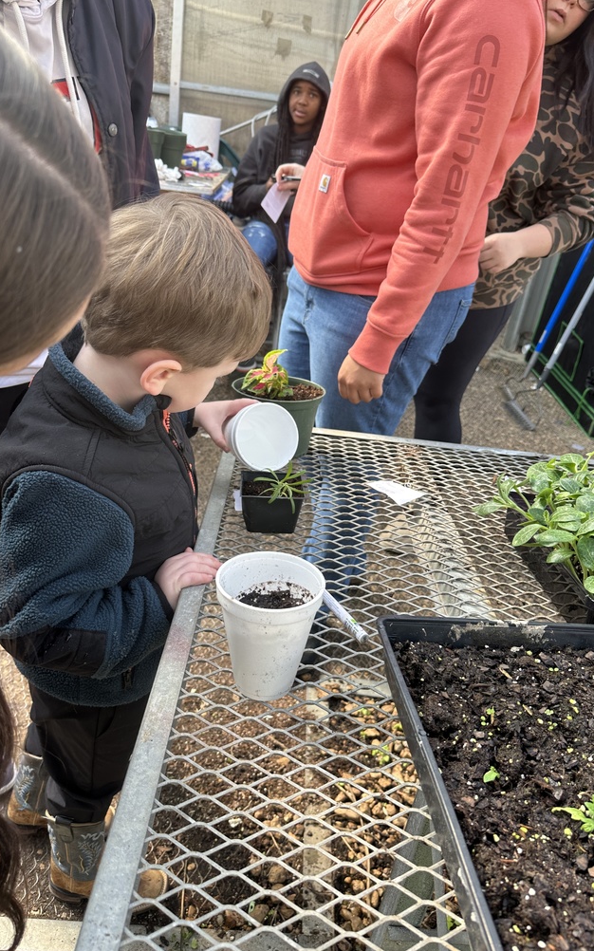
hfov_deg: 47.6
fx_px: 674
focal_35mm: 26
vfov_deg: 70.4
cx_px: 281
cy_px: 484
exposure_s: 1/120
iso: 64
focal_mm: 6.86
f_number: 1.78
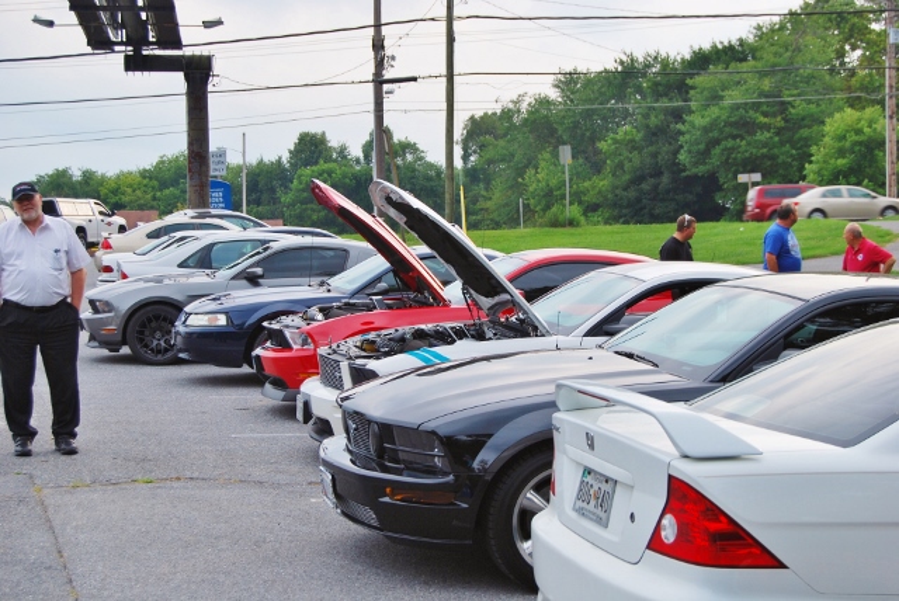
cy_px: 300
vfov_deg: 21.6
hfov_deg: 31.9
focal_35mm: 63
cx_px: 450
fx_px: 1575
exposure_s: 1/160
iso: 100
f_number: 6.3
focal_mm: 42
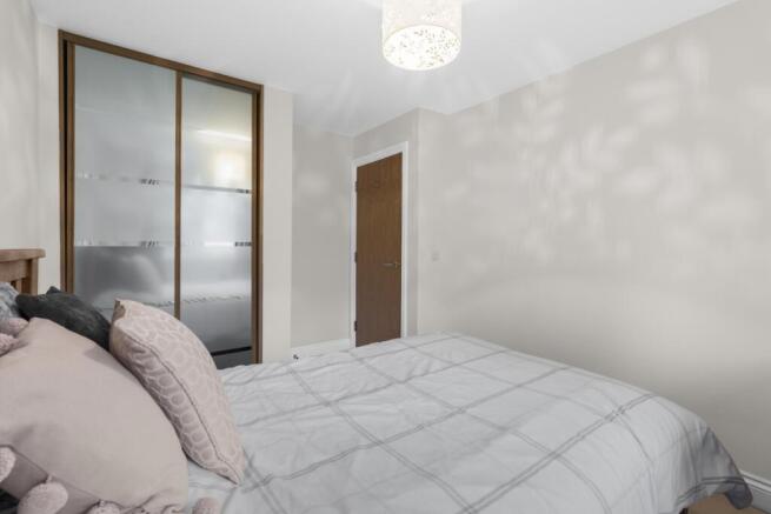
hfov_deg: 95.0
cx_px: 386
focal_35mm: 16
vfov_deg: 72.1
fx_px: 353
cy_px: 257
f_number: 8
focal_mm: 16.5
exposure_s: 1/1.25
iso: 320
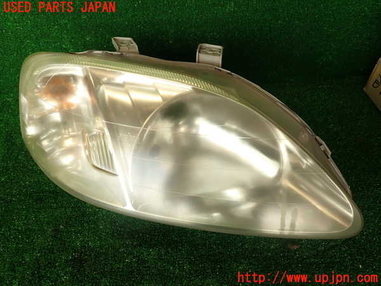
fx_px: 275
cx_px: 190
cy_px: 143
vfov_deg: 54.9
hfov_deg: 69.4
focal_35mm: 25
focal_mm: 4.5
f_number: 2.8
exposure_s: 1/60
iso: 100
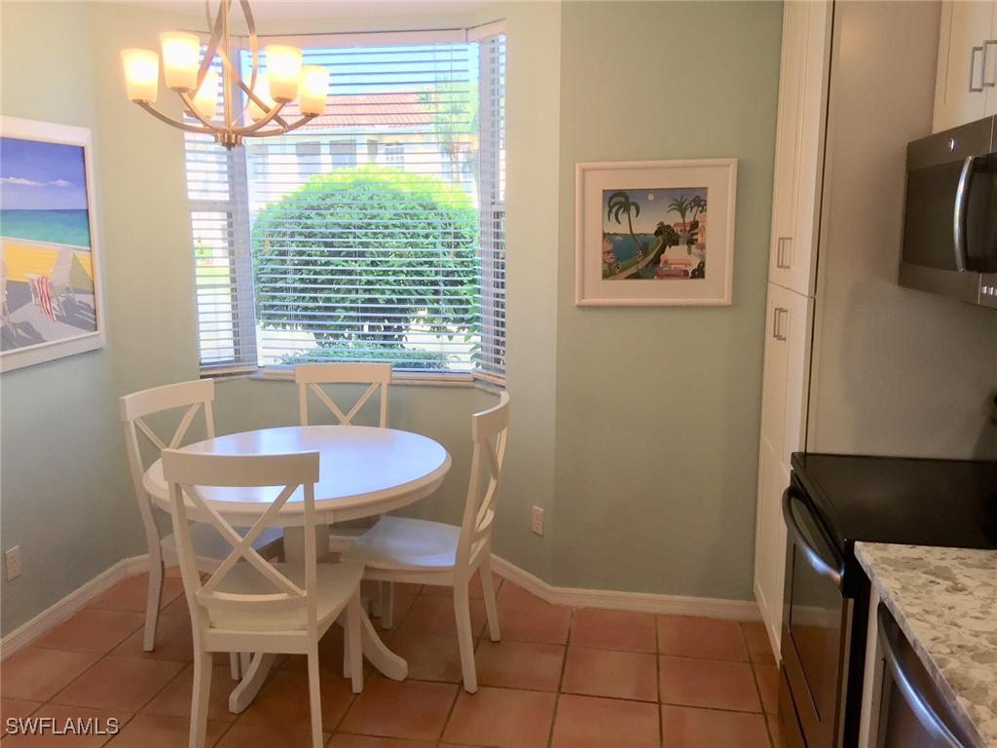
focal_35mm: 29
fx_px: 835
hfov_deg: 61.7
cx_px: 498
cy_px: 374
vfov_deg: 48.2
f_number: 2.2
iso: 50
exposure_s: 1/120
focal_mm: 4.15
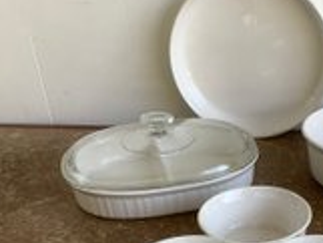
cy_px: 230
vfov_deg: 21.7
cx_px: 280
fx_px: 616
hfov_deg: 28.4
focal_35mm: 66
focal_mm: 3.3
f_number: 2.4
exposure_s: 1/100
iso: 64
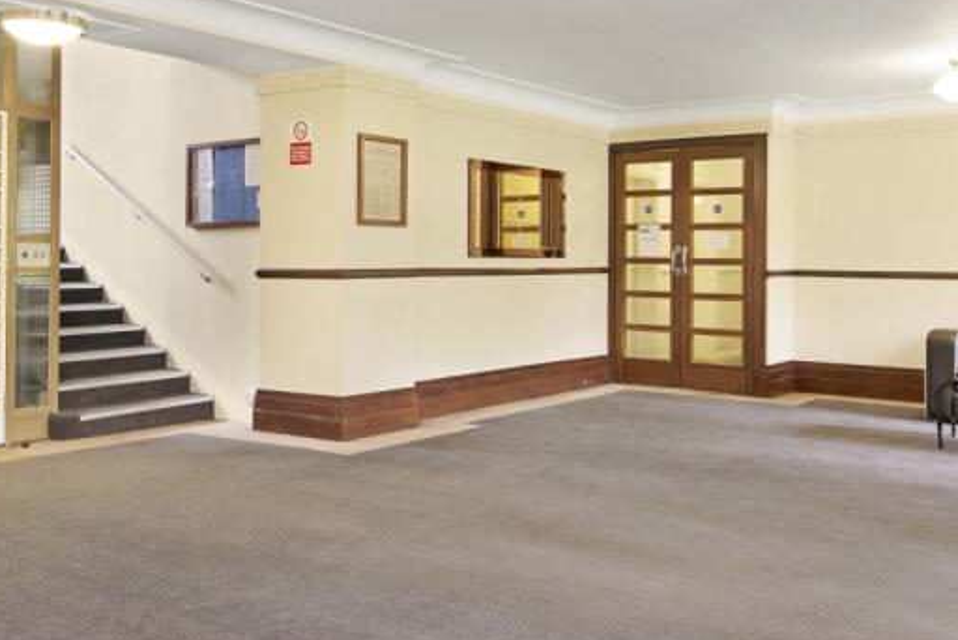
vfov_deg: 41.0
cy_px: 255
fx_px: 852
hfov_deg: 57.2
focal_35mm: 32
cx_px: 305
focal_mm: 16
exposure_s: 2
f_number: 8
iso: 320
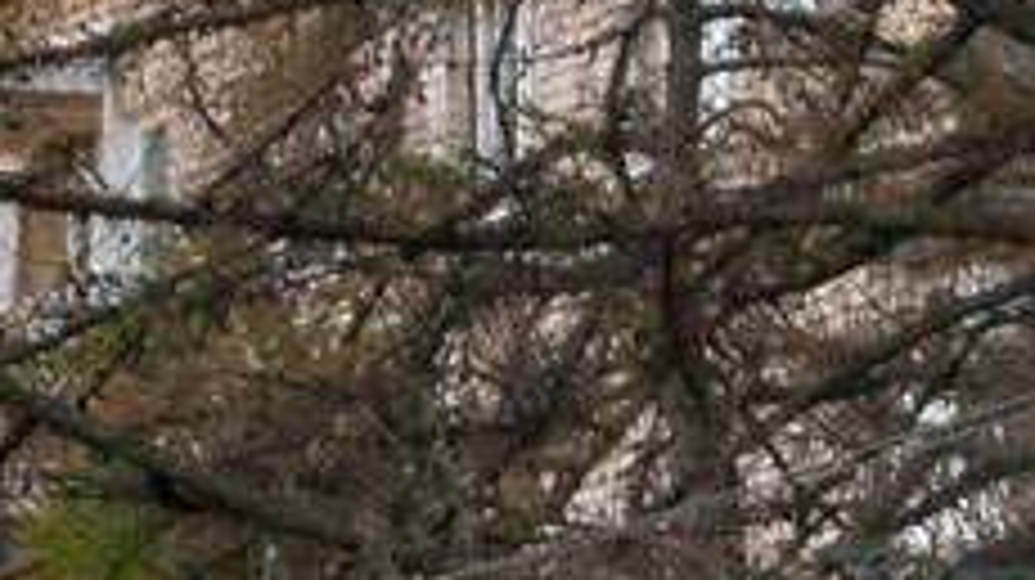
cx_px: 536
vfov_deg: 2.7
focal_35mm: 451
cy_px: 1767
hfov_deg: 4.8
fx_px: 12361
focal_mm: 55
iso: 800
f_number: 5.6
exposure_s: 1/500
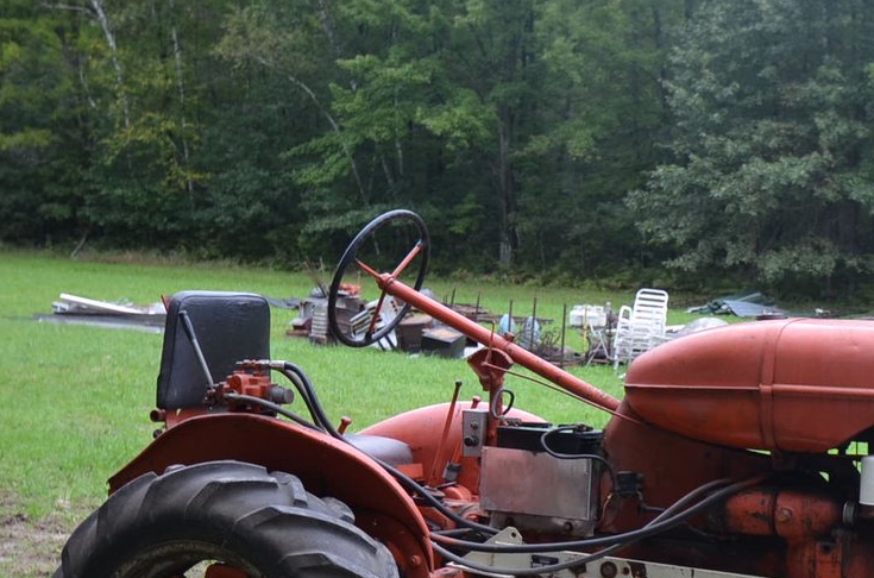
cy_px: 525
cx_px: 728
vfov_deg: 19.0
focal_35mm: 70
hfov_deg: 28.2
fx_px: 1695
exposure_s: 1/60
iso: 400
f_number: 4.5
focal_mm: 20
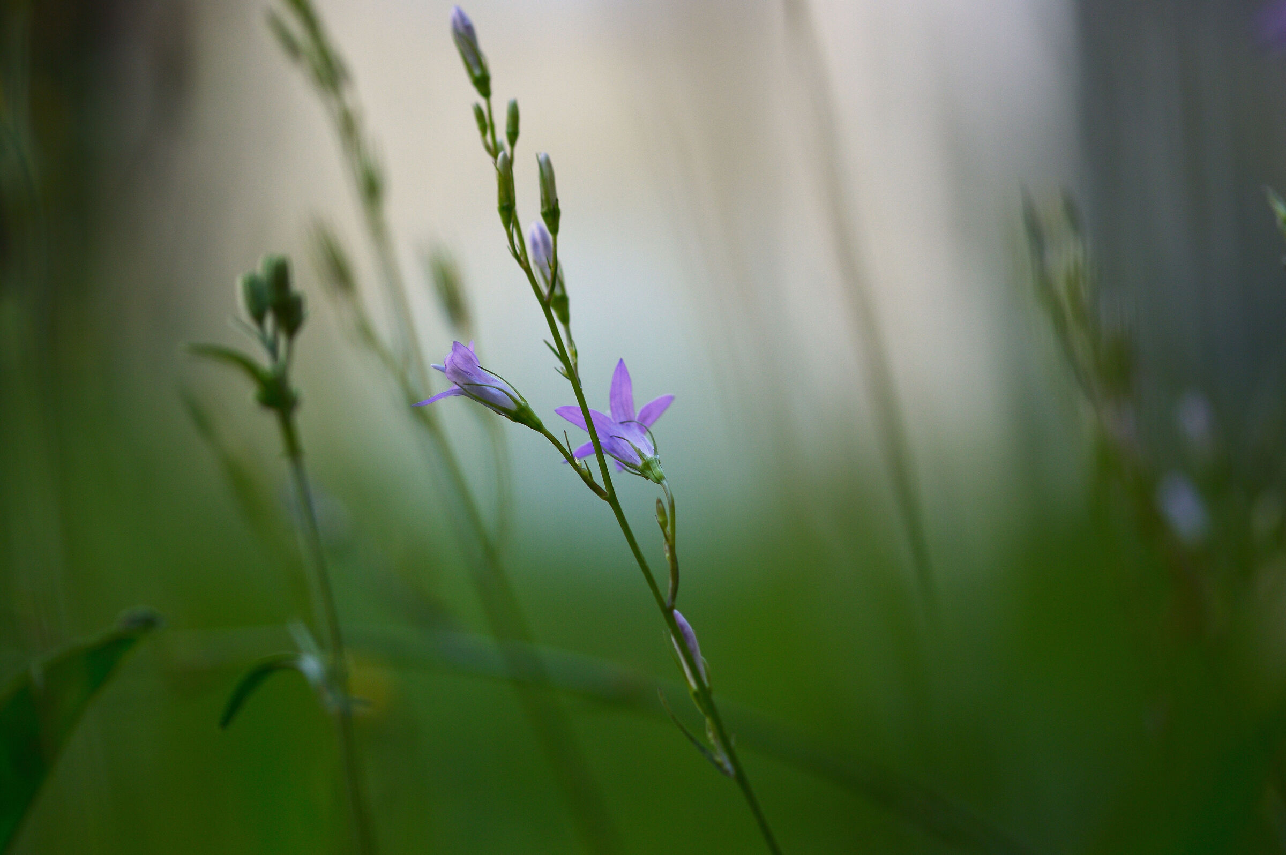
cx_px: 643
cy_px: 428
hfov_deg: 13.1
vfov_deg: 8.7
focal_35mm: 158
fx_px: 5621
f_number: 3.3
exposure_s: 1/1000
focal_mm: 105
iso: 200
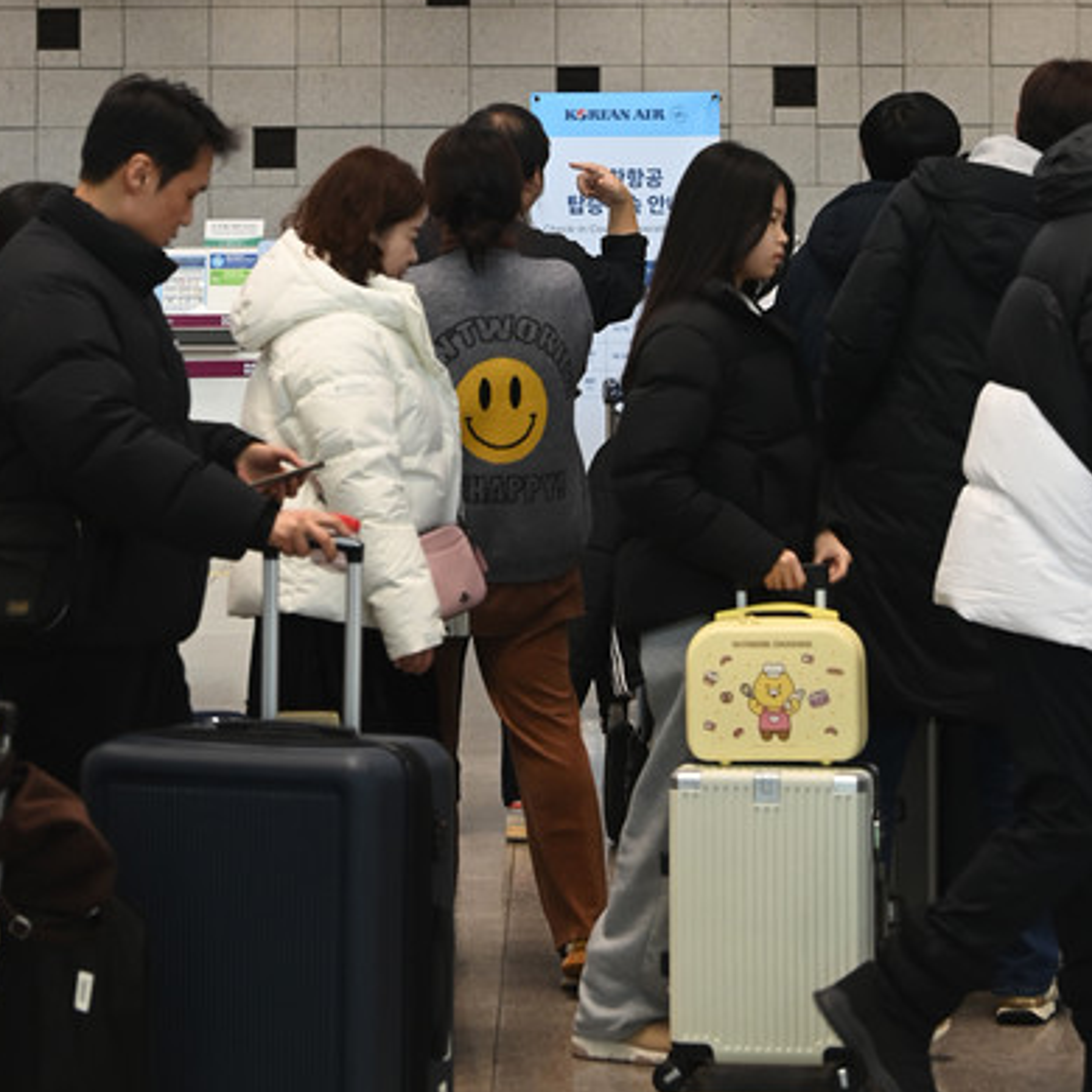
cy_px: -151
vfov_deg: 11.0
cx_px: 510
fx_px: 5603
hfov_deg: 11.1
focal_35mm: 157
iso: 1250
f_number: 5
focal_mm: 80
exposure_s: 1/200
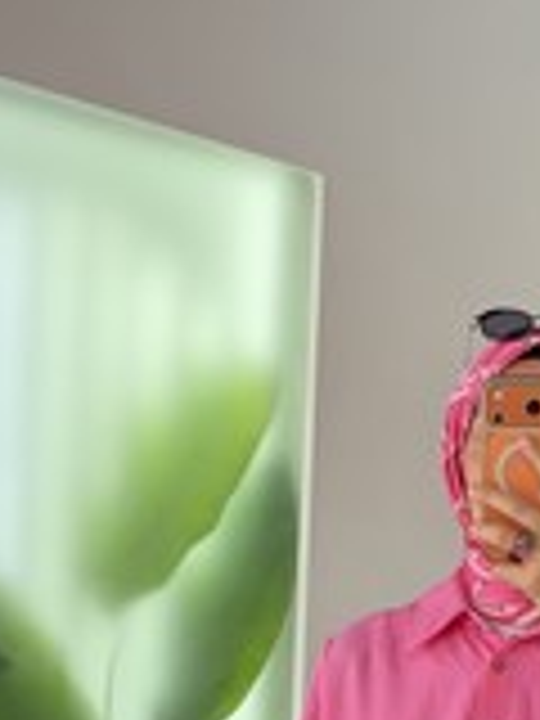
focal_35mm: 124
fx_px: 2579
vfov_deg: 15.4
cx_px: 536
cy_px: 848
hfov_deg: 11.8
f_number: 1.78
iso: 64
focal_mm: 6.76
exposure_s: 1/215
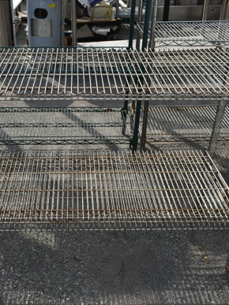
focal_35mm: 41
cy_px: 157
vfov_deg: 45.8
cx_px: 76
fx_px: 362
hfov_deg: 34.8
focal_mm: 18
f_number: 7.1
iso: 100
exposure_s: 1/320
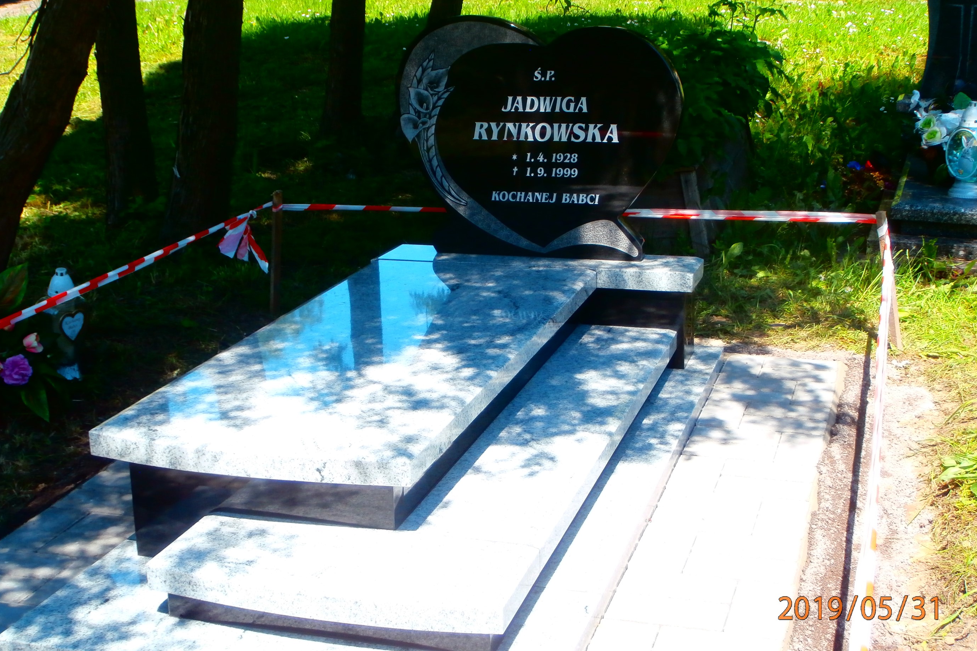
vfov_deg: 25.5
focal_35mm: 53
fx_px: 1438
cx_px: 473
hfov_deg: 37.5
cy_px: 294
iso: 100
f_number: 4.2
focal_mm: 8.29
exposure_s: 1/250
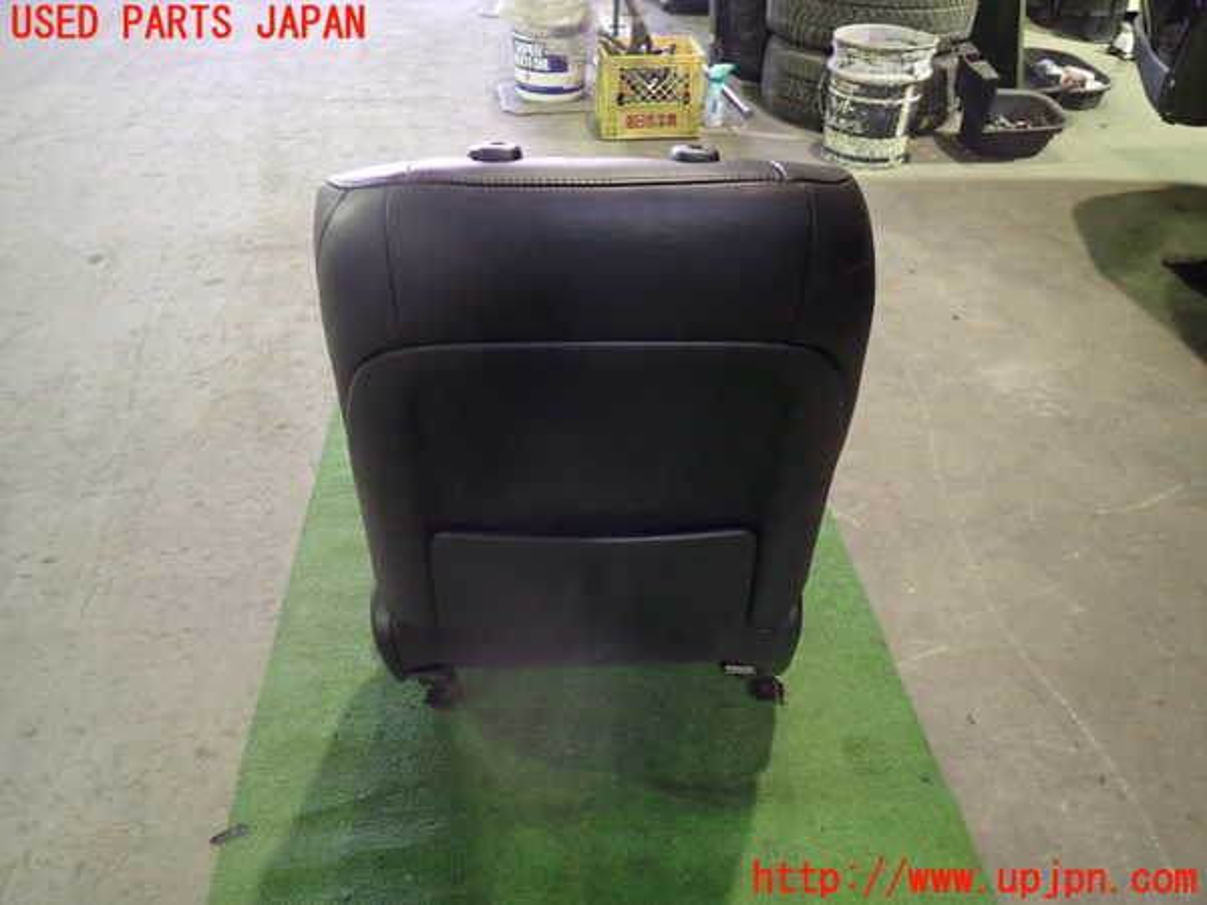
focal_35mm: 25
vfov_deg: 54.9
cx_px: 604
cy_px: 452
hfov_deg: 69.4
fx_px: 872
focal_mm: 4.5
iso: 800
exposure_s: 1/20
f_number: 2
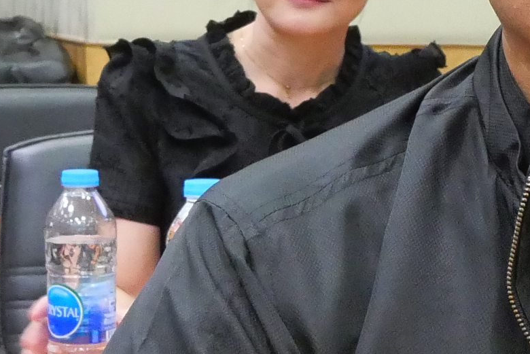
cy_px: 262
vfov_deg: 9.9
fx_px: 2033
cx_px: 686
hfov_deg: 14.3
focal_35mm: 138
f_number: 6.3
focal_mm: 14
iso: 3200
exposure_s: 1/30
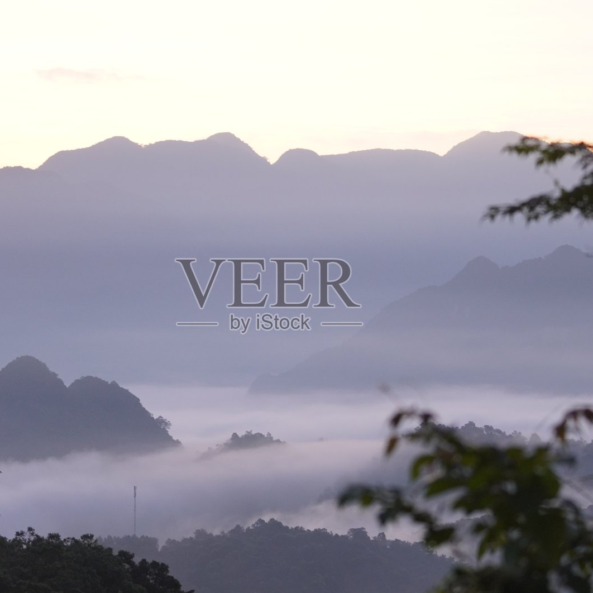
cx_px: 269
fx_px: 3017
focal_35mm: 156
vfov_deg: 11.2
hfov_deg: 11.2
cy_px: 297
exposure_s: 1/20
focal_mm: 81
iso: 1000
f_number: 4
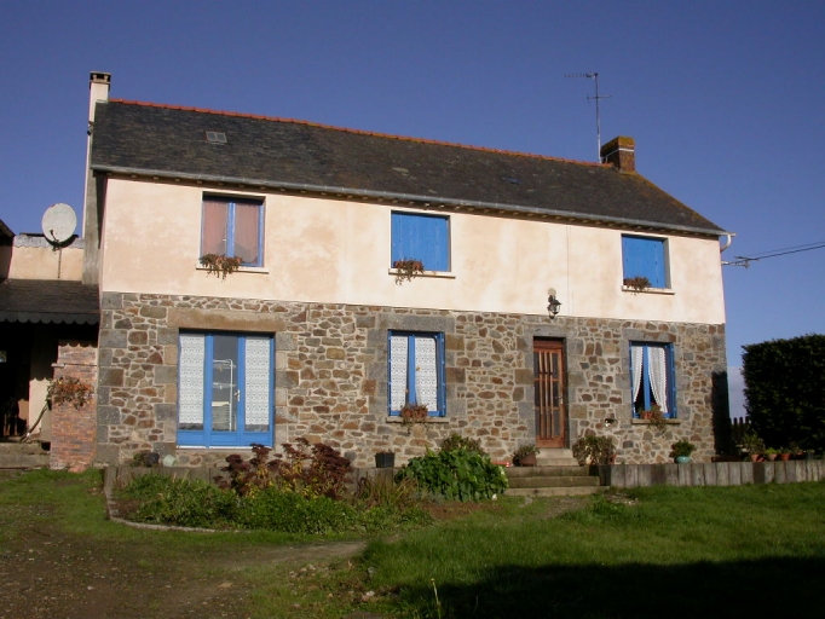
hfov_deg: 49.0
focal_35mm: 38
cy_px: 310
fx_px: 906
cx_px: 412
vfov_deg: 37.7
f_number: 7.5
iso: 100
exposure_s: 1/760
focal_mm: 7.85
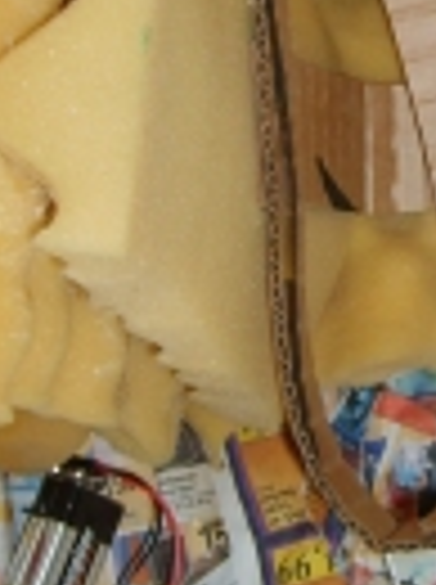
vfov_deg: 18.2
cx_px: 499
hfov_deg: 13.4
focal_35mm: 108
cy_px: 171
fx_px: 1820
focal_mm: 5.8
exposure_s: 1/30
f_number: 2.8
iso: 100
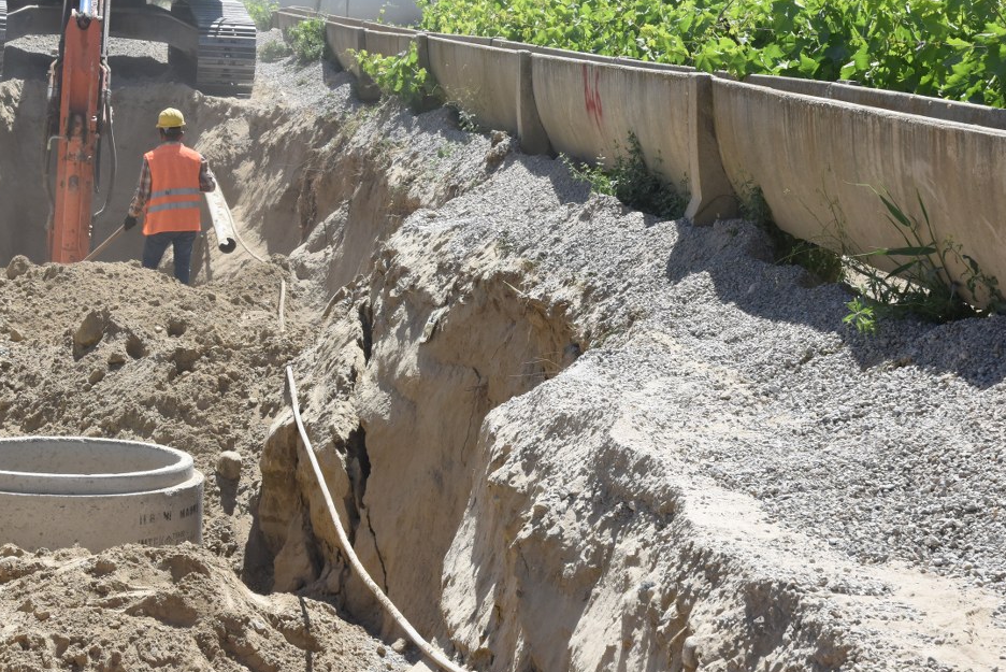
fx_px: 2963
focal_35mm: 106
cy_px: 124
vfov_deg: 12.9
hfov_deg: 19.1
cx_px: 241
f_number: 13
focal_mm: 62
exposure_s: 1/640
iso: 1000
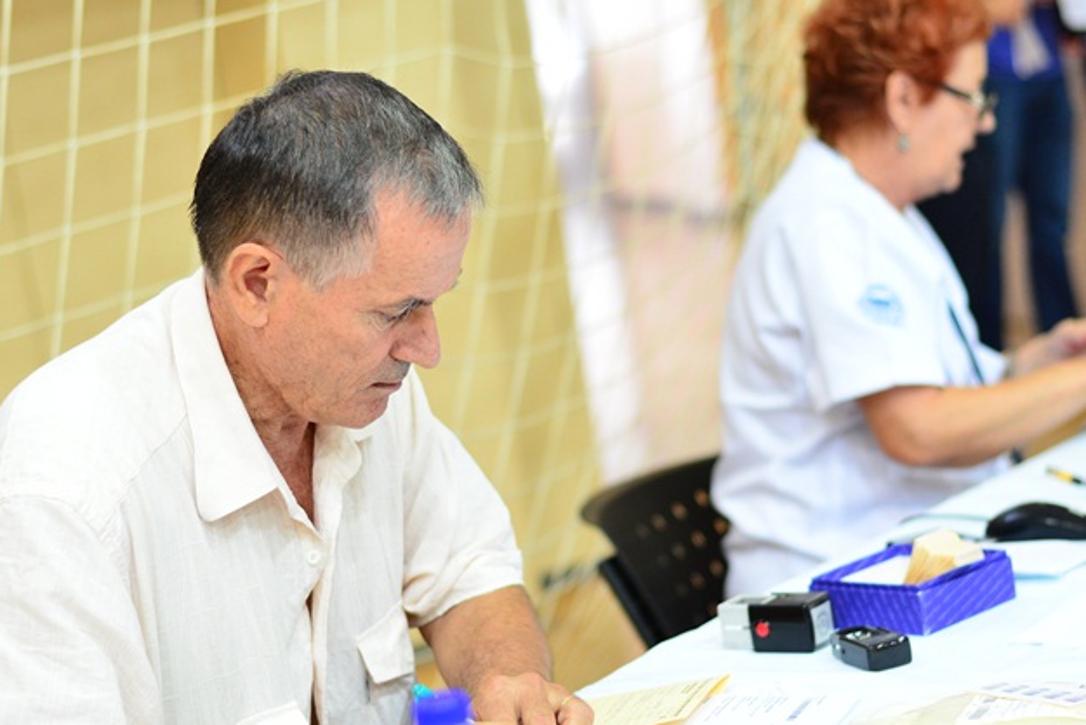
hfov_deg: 24.8
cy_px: 416
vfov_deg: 16.7
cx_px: 551
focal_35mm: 82
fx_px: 2474
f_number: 2.2
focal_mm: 50
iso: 1250
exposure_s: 1/200
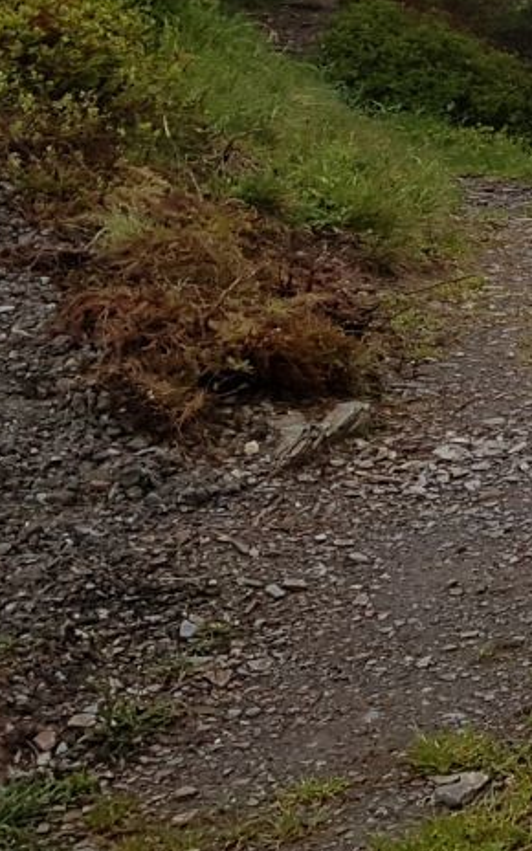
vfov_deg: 20.7
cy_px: -119
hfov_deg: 11.7
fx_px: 2204
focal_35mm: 95
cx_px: 1213
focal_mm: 4.2
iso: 50
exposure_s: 1/1116
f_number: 1.7
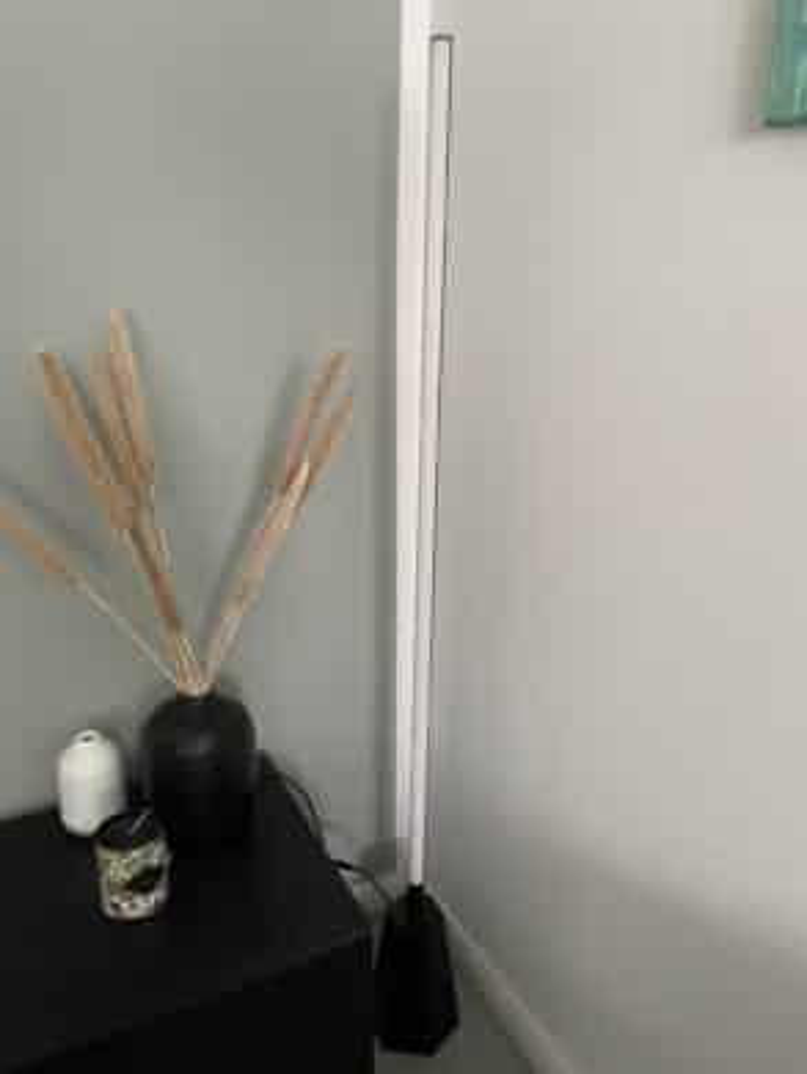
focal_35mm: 26
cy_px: 537
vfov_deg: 67.3
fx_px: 807
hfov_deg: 53.1
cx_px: 404
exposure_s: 1/55
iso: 500
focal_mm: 4.2
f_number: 1.6
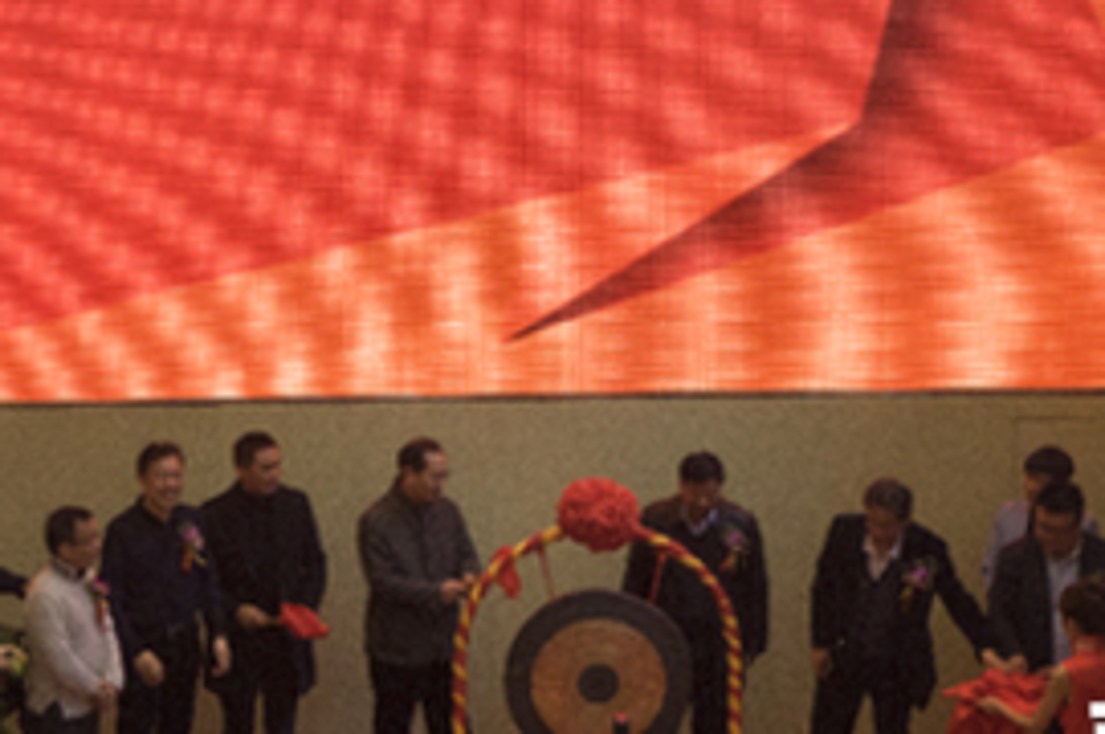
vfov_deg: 9.8
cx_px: 502
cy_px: 208
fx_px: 4292
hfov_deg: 14.7
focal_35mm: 140
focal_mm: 64
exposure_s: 1/80
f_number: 8
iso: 1000
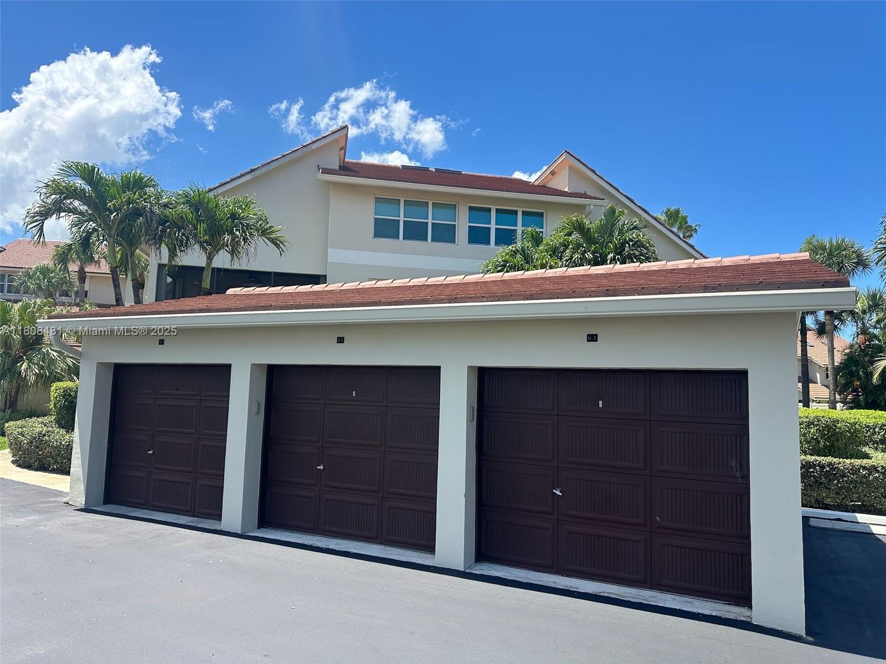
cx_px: 443
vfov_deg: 56.8
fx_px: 614
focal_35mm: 24
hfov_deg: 71.6
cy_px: 332
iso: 80
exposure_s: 1/2732
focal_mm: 6.86
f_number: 1.78
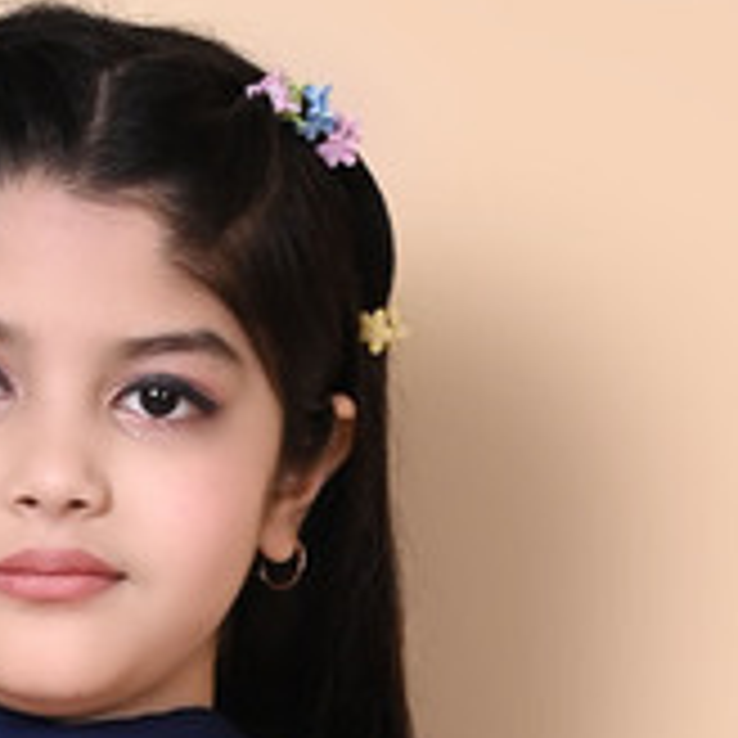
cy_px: 2156
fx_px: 8756
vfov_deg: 4.6
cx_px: -7
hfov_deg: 4.8
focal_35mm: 363
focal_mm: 70
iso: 320
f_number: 11
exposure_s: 1/160
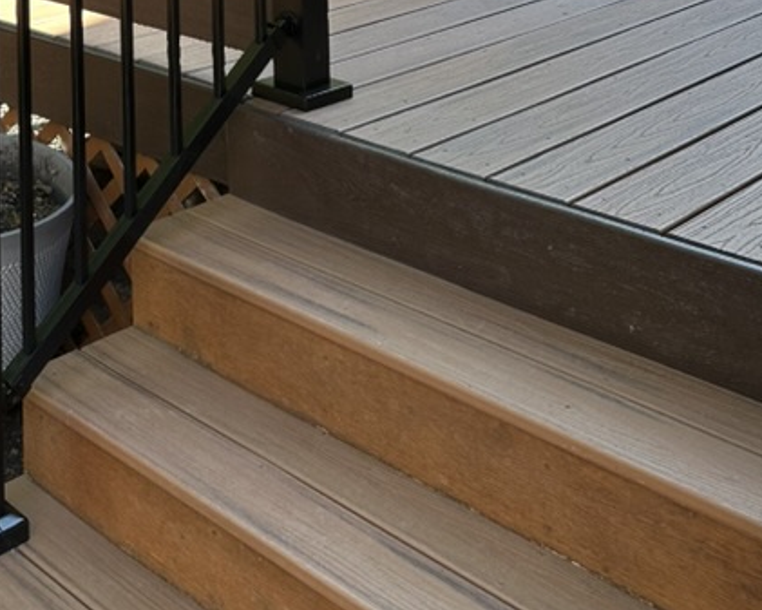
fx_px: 1286
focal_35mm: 57
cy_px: -226
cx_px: 80
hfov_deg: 31.5
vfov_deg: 23.1
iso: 80
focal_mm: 6.86
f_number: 1.78
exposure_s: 1/393
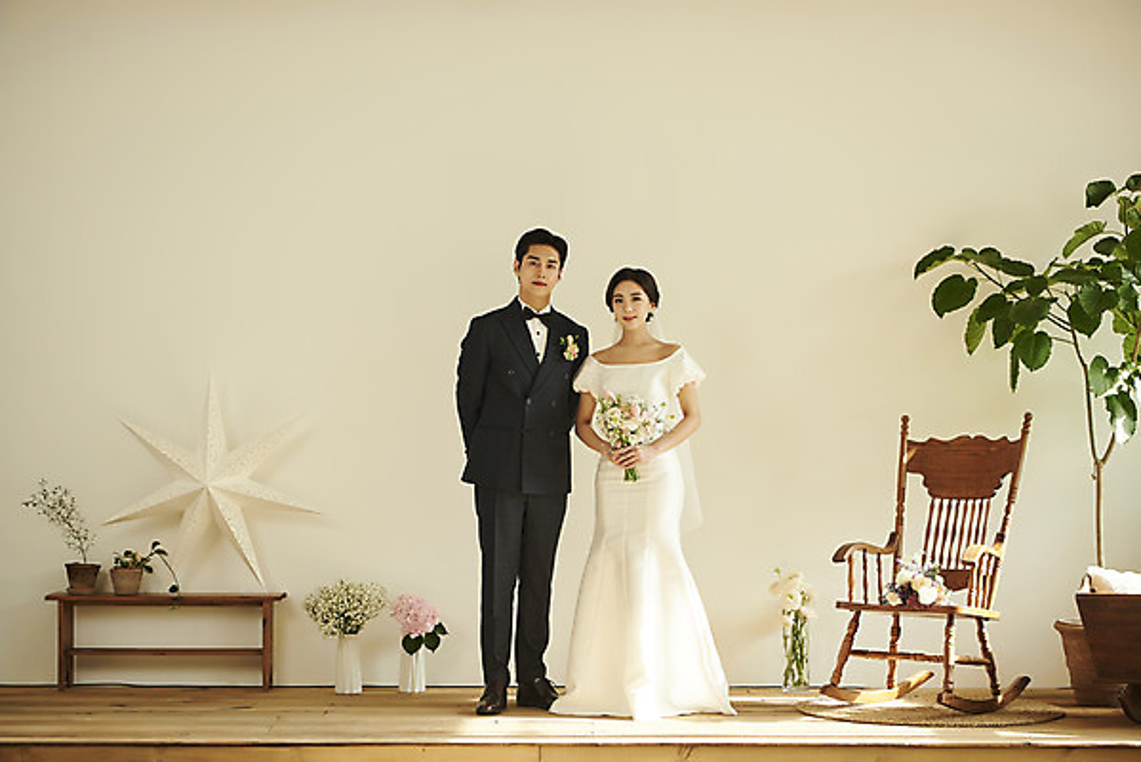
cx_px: 570
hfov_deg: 30.9
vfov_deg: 20.9
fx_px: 2061
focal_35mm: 65
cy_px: 381
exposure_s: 1/125
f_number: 4
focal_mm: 65
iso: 250
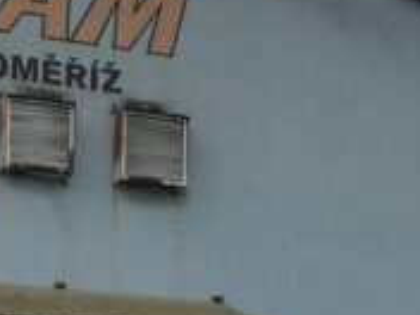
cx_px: -138
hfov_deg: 11.4
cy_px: 346
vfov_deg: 8.7
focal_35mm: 169
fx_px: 2050
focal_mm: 4.15
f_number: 2.2
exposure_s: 1/3968
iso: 32
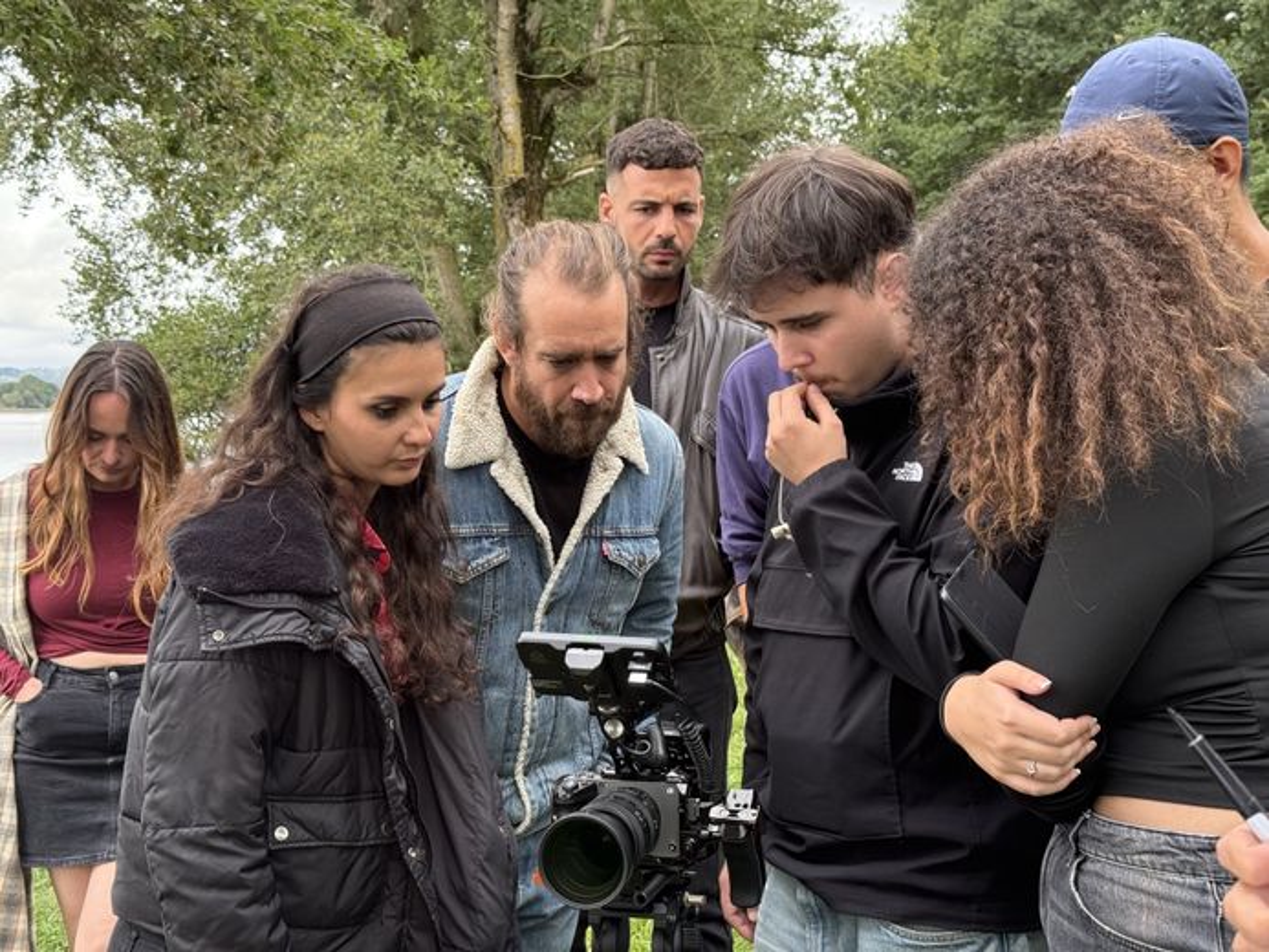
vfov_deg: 30.3
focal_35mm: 48
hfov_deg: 39.7
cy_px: 476
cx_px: 634
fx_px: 1760
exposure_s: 1/223
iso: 100
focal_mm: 6.76
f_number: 1.78
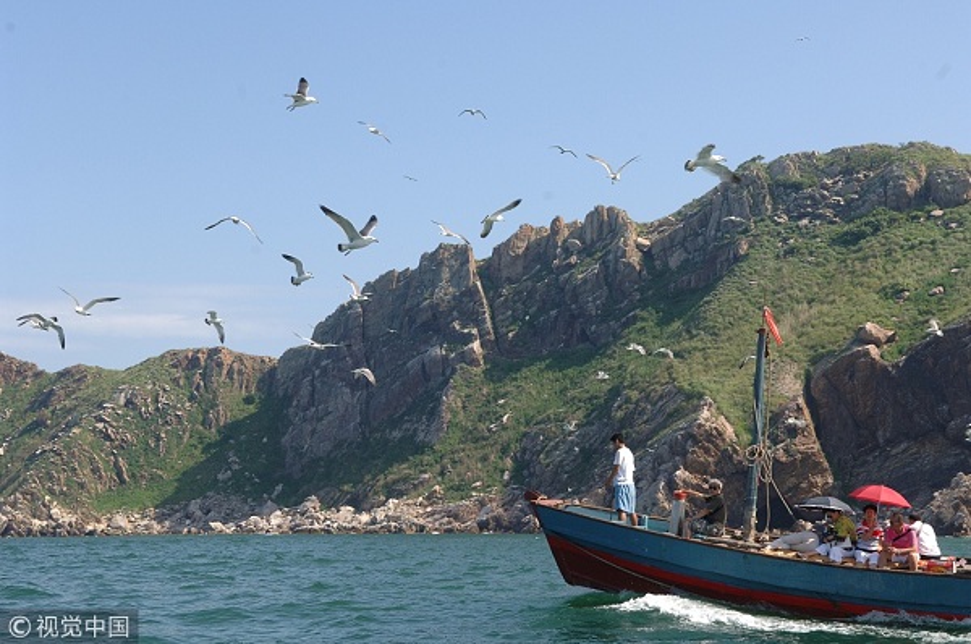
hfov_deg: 33.4
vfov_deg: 22.5
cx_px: 486
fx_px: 1616
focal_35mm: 60
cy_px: 322
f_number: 10
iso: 250
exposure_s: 1/250
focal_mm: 40
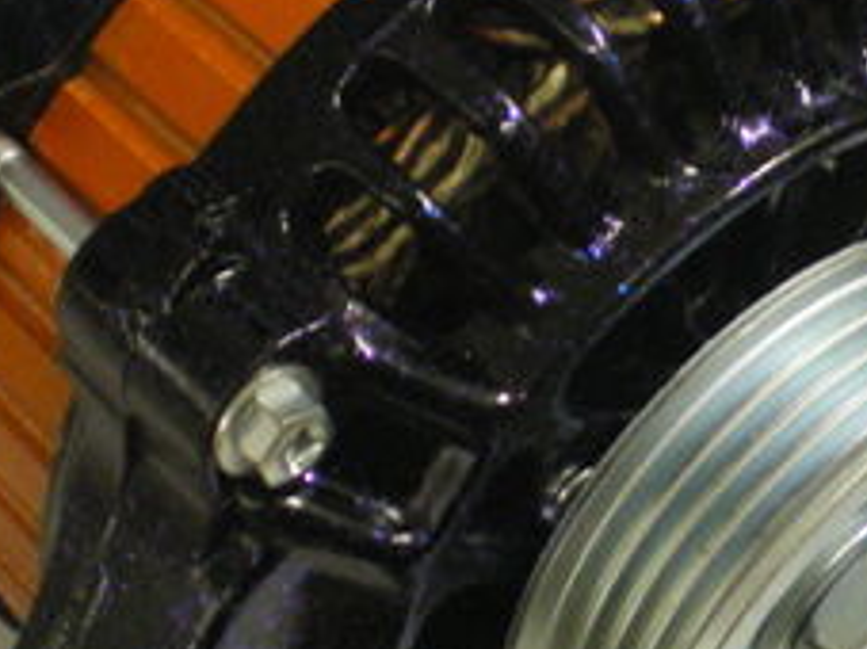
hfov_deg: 18.4
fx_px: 2679
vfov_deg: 13.8
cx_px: 497
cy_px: 340
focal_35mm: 107
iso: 400
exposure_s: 1/30
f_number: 3.1
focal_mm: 6.3
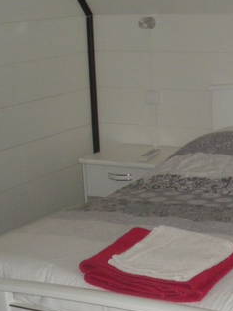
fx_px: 817
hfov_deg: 15.5
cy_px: 141
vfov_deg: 21.5
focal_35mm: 91
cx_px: 294
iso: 400
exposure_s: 1/50
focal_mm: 6.3
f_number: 3.5
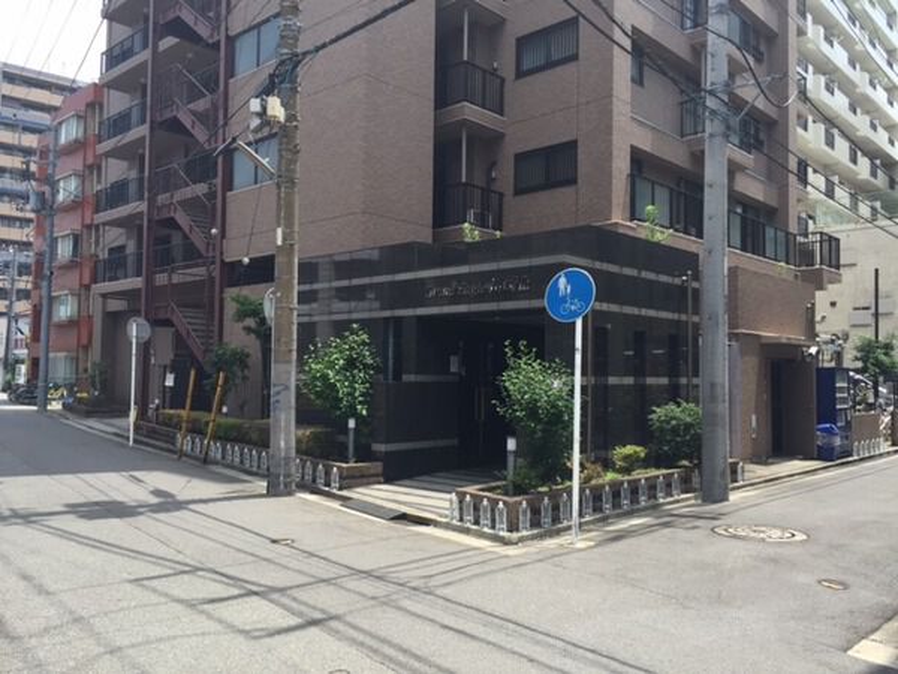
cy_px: 337
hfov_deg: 61.7
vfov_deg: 48.2
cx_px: 449
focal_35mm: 29
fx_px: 752
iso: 32
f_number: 2.2
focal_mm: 4.15
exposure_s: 1/682
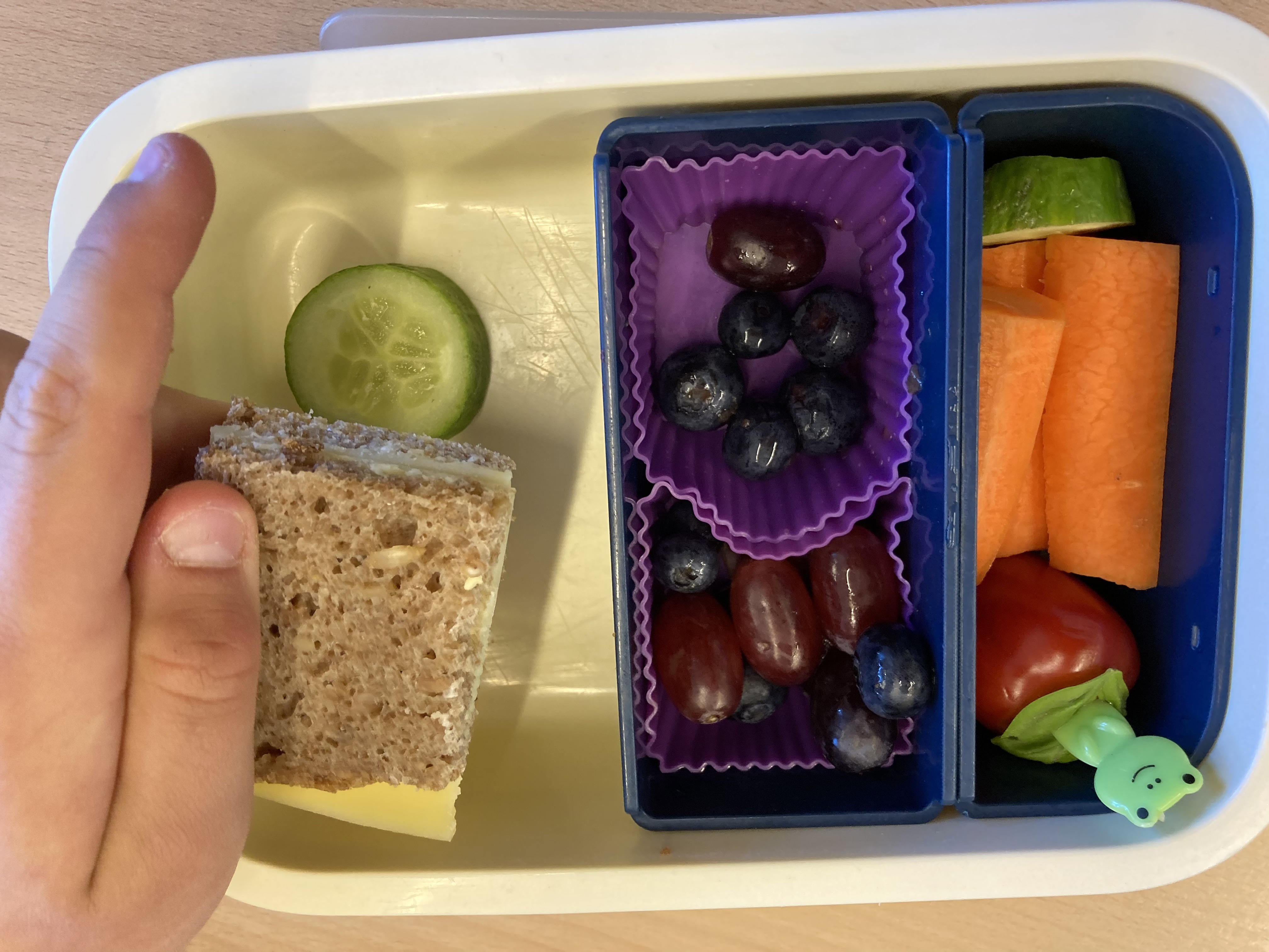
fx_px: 1026
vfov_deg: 49.7
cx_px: 634
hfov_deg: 63.4
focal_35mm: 28
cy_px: 476
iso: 125
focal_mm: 3.99
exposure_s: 1/50
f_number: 1.8
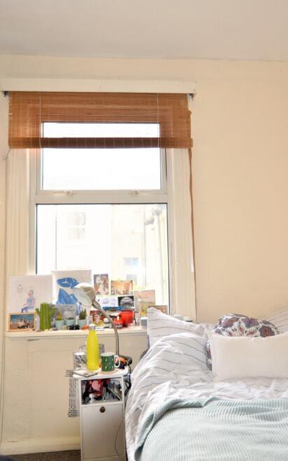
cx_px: 174
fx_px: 387
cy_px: 232
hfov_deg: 40.7
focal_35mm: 31
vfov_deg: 61.6
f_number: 3.5
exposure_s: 1/160
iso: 200
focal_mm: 13
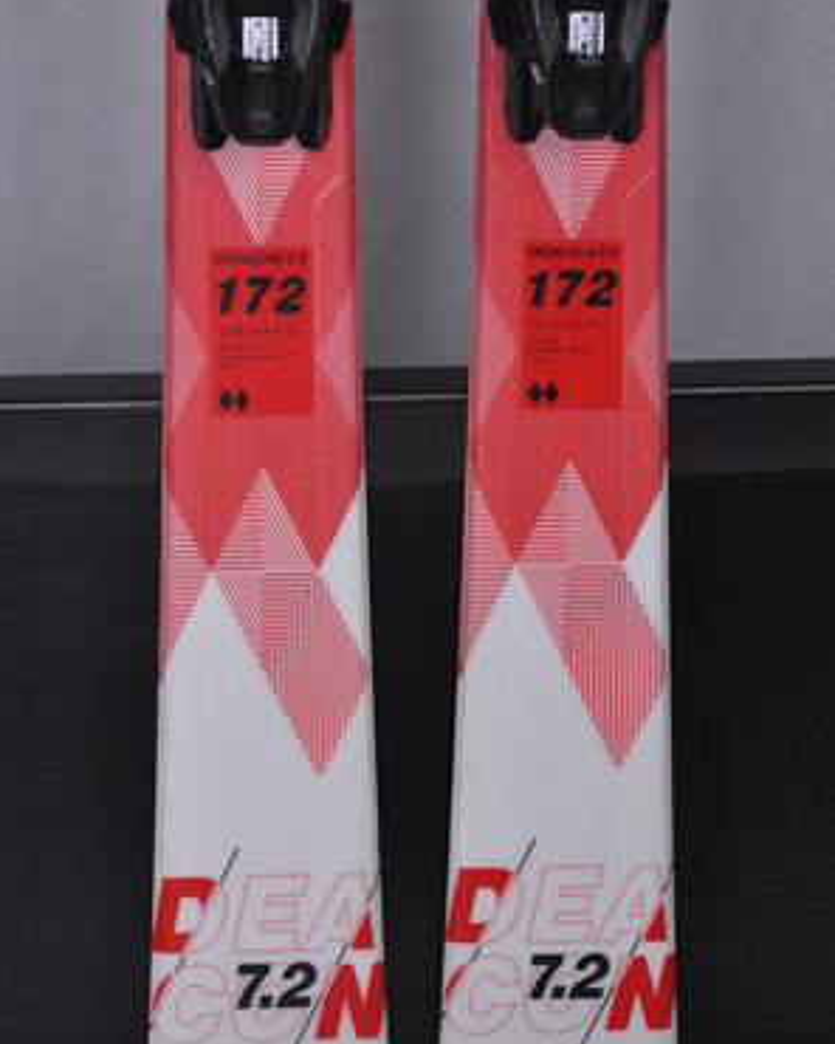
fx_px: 4232
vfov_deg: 14.1
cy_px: 471
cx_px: 416
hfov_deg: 11.3
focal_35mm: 137
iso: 3200
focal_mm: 80
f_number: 9.5
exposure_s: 1/125
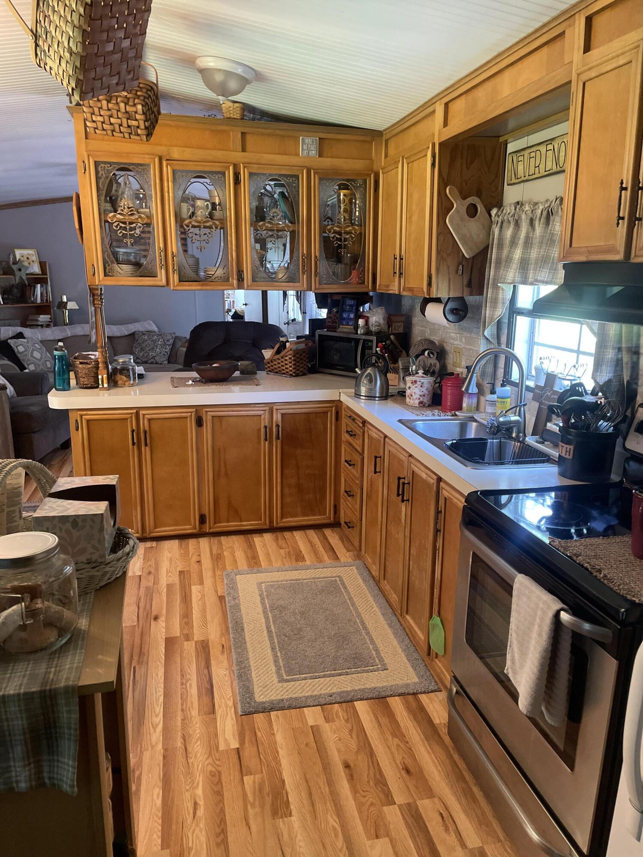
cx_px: 322
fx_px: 644
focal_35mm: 26
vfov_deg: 67.3
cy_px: 428
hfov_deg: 53.1
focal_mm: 4.2
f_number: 1.6
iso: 400
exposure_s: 1/60
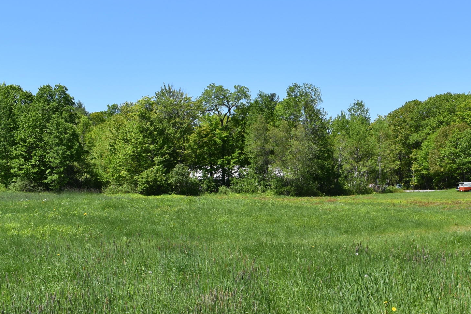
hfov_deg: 34.5
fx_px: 733
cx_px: 378
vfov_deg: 24.0
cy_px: 228
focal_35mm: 56
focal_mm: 18
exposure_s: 1/250
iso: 100
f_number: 8
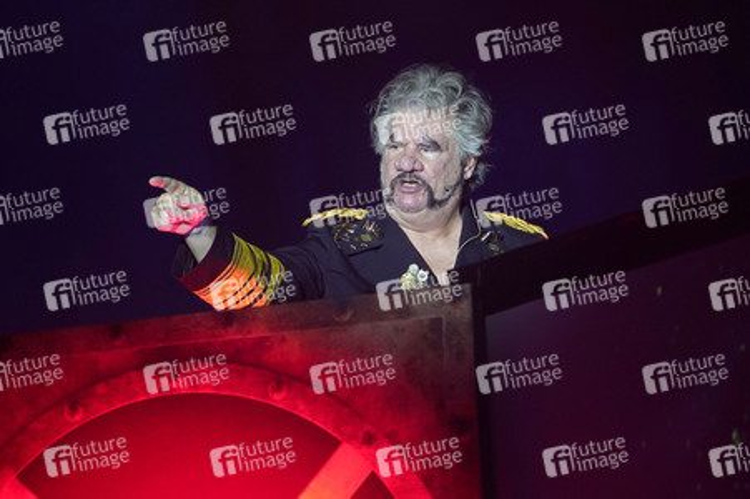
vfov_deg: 2.3
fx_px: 12491
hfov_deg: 3.4
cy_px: 250
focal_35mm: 600
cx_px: 375
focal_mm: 600
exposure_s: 1/60
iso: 3200
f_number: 6.3
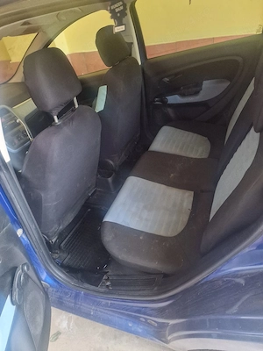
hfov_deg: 58.9
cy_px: 176
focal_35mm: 23
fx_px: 233
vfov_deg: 73.9
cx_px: 132
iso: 640
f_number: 1.8
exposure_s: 1/25
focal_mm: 6.4
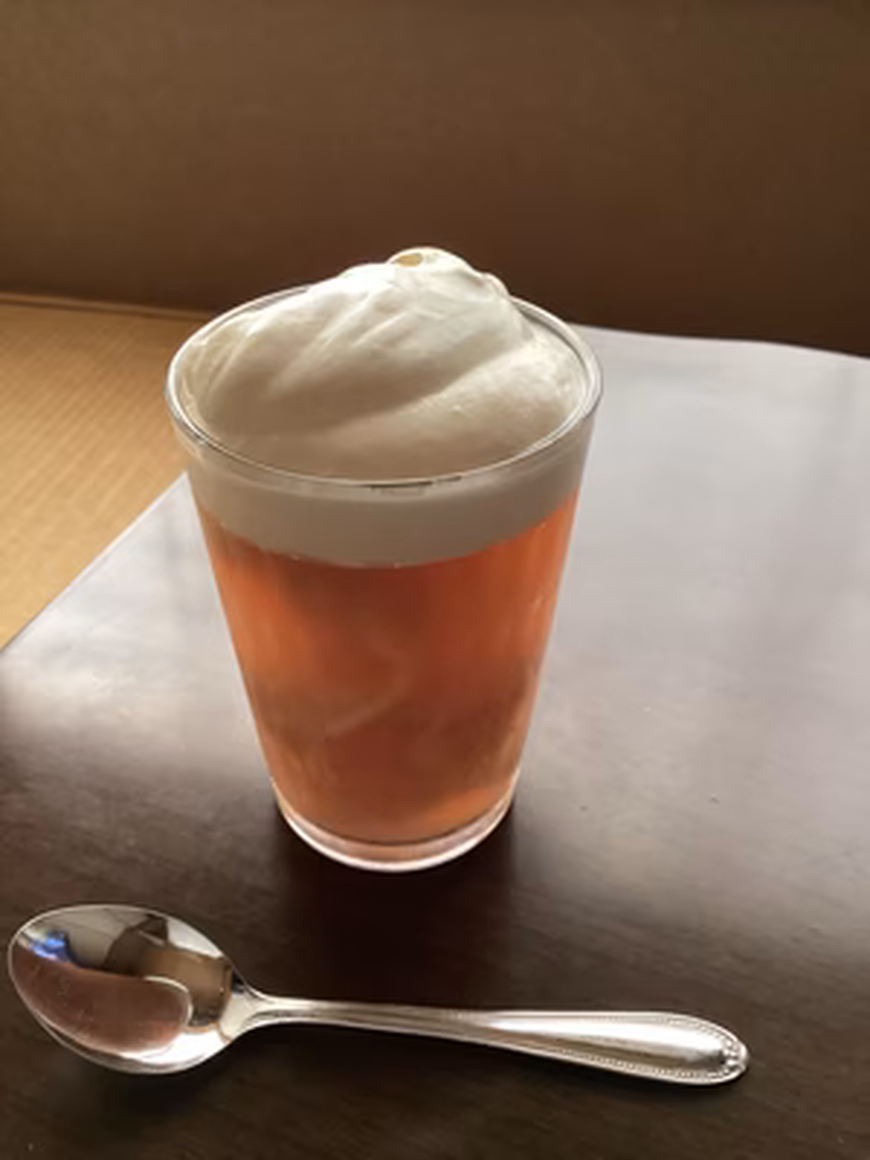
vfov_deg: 58.4
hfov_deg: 45.4
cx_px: 435
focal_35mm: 31
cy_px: 580
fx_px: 1039
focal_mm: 3.3
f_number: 2.4
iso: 320
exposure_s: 1/33
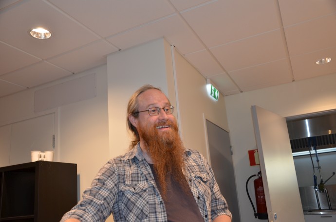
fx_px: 307
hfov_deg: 57.3
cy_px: 111
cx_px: 168
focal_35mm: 33
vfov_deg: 39.8
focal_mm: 22
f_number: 3.8
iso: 400
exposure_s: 1/80
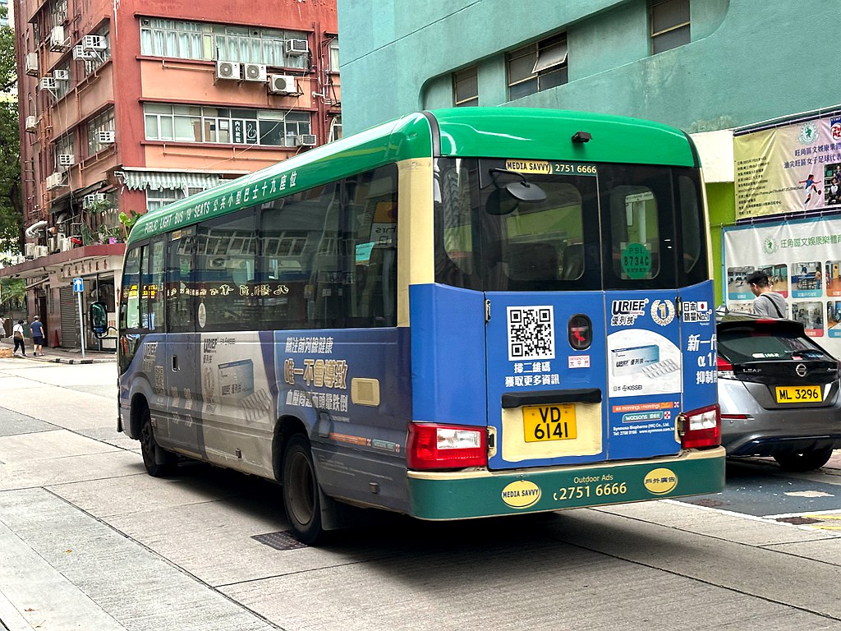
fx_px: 1166
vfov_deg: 30.3
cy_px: 316
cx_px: 420
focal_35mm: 48
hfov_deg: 39.7
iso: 50
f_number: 1.78
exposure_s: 1/149
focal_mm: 6.86
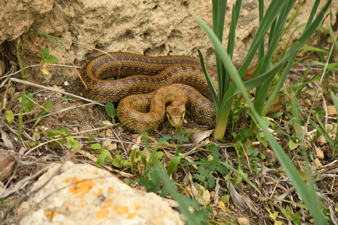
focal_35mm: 210
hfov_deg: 9.8
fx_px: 1972
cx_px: 169
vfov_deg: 6.5
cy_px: 112
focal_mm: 140
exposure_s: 1/100
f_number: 8
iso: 250
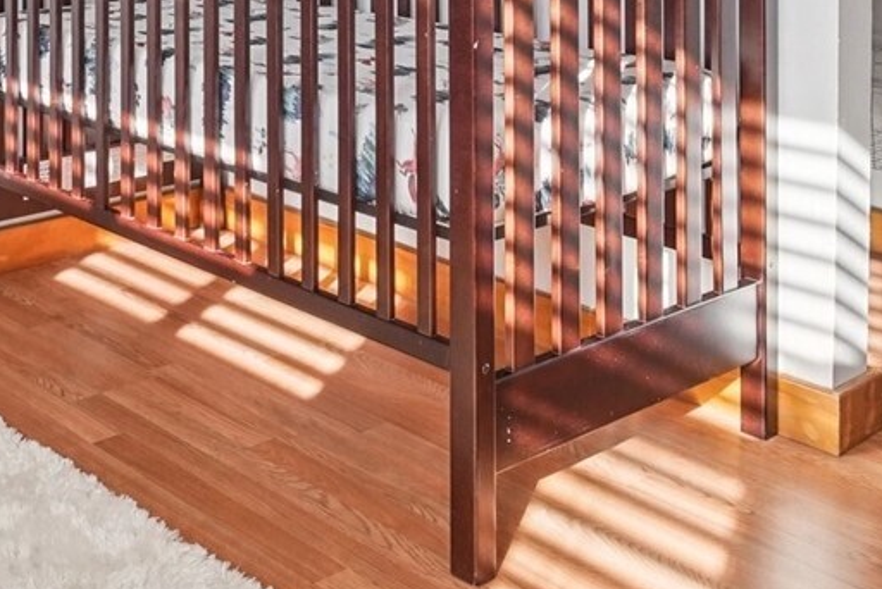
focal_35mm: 53
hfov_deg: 34.9
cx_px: 51
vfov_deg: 23.2
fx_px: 1299
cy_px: -135
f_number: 8
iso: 1600
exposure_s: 1/100
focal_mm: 16
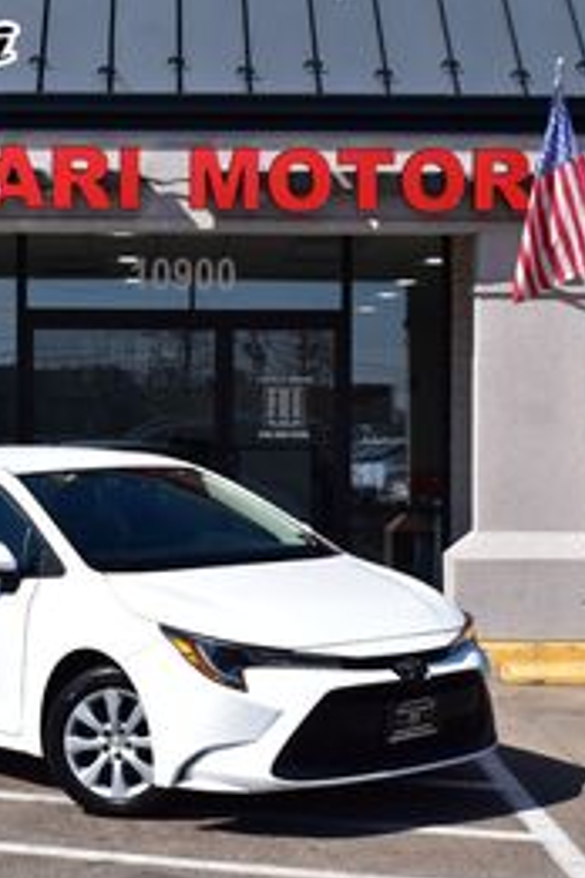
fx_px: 1901
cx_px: 222
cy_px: 441
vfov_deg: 26.0
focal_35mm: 78
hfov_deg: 17.5
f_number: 11
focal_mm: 34
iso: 250
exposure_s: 1/500
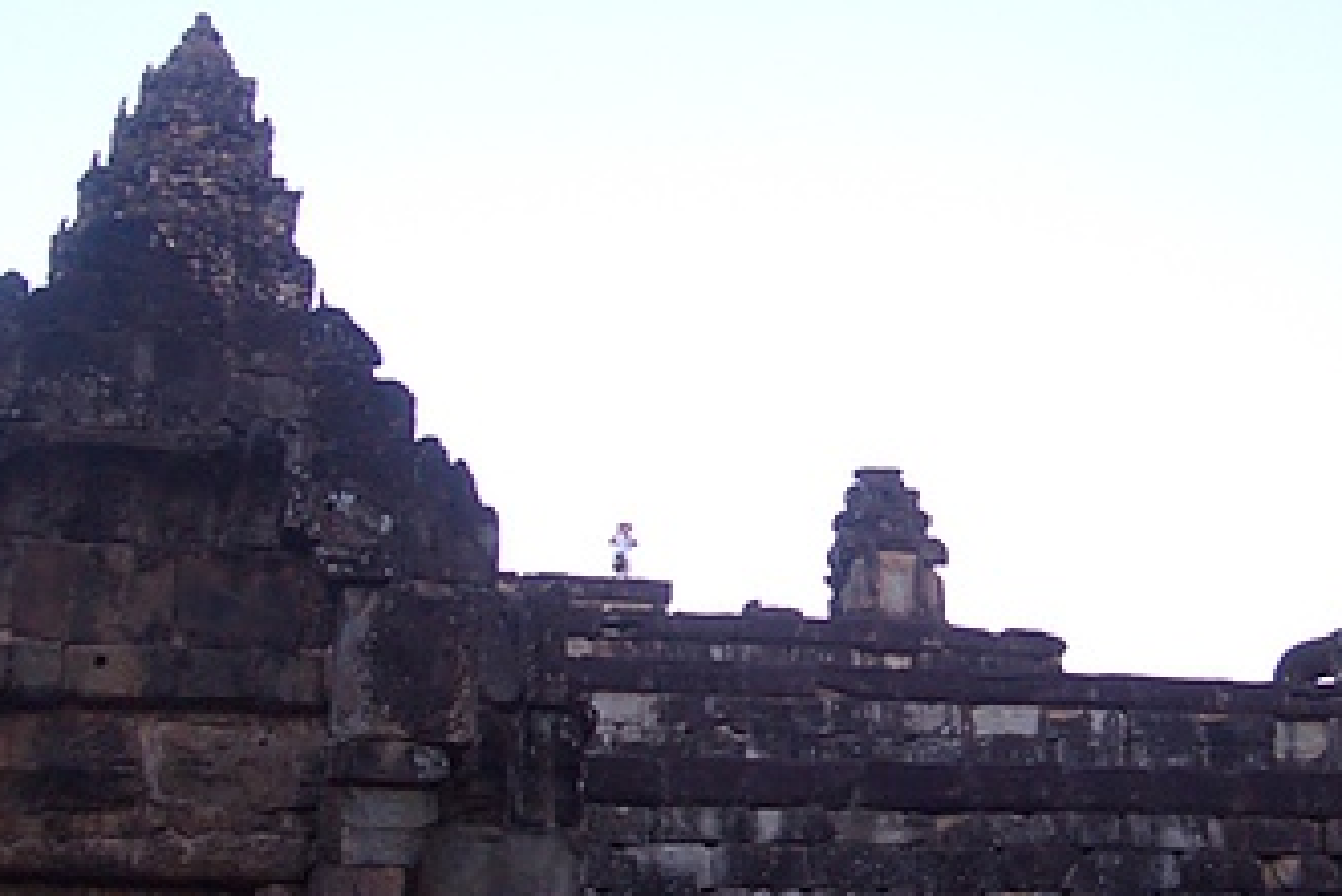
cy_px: 507
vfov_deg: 20.6
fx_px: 2461
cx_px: 920
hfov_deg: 30.2
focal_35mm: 66
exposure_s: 1/100
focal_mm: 5.8
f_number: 2.6
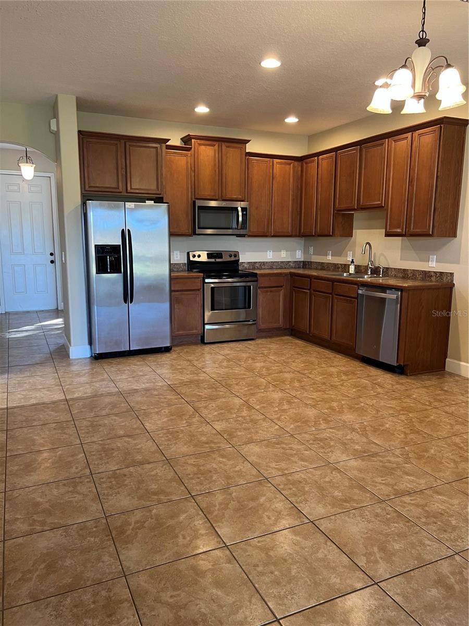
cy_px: 313
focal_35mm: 26
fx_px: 470
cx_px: 234
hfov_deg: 53.1
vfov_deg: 67.3
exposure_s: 1/60
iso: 125
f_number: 1.5
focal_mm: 5.7
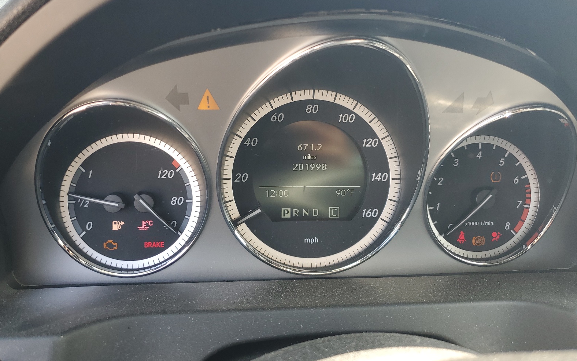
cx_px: 291
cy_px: 147
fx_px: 440
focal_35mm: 28
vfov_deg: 44.3
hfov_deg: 66.5
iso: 50
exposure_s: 1/143
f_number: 1.5
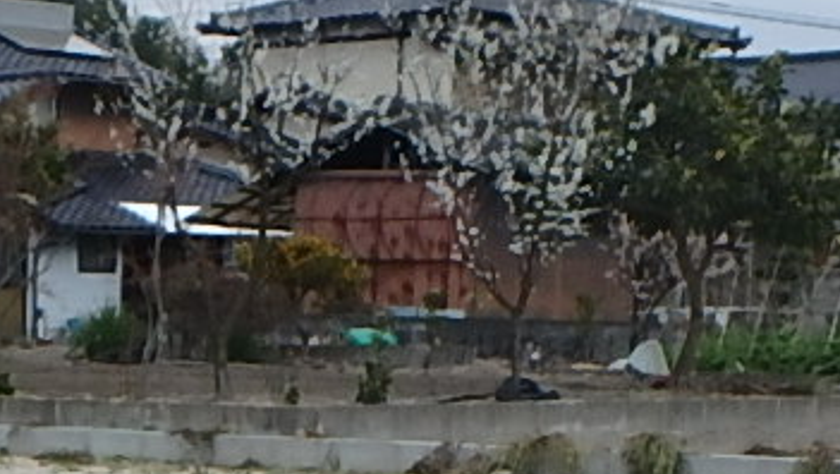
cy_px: 756
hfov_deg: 16.2
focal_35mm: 125
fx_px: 2786
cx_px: -270
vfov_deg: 9.4
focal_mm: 3.7
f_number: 3.5
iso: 125
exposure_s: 1/1000
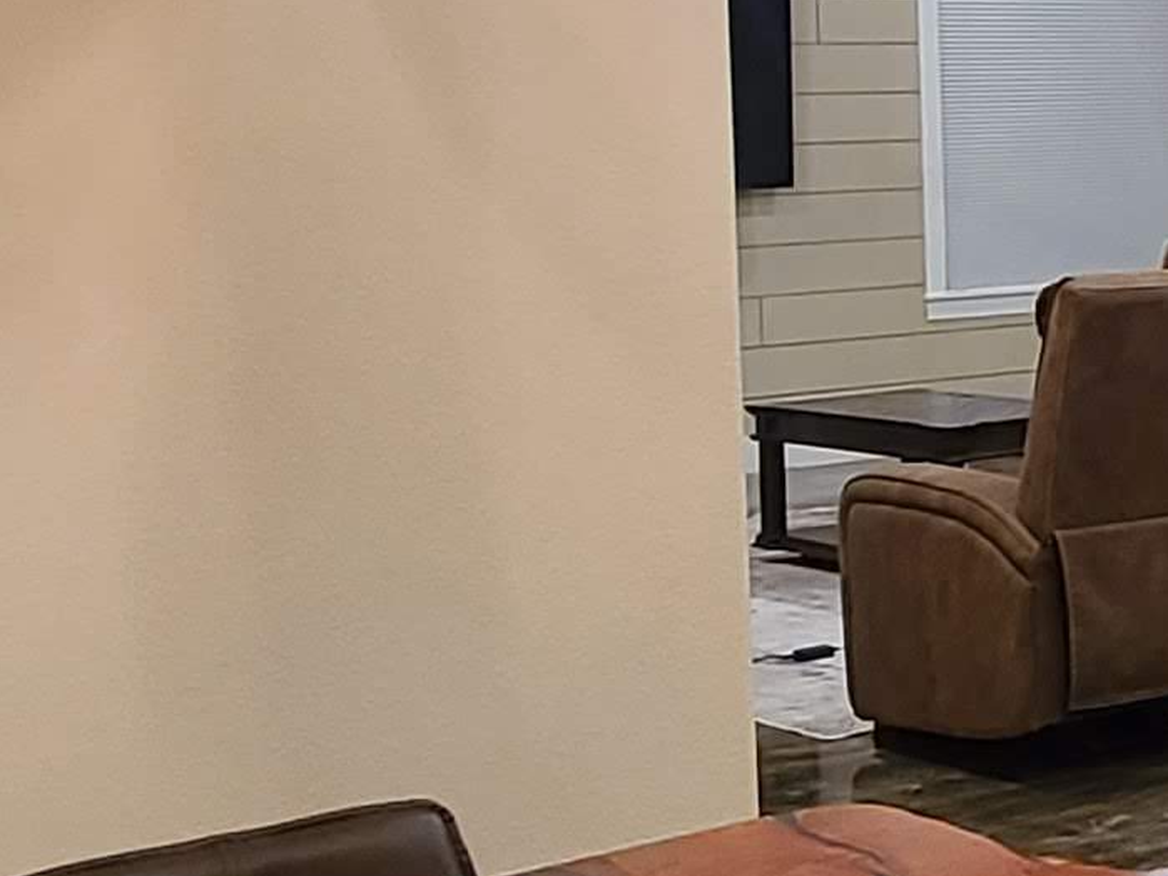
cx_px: 1885
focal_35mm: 75
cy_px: 139
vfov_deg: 19.4
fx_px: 2530
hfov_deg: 20.9
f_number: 2.2
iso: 320
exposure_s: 1/30
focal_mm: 2.2
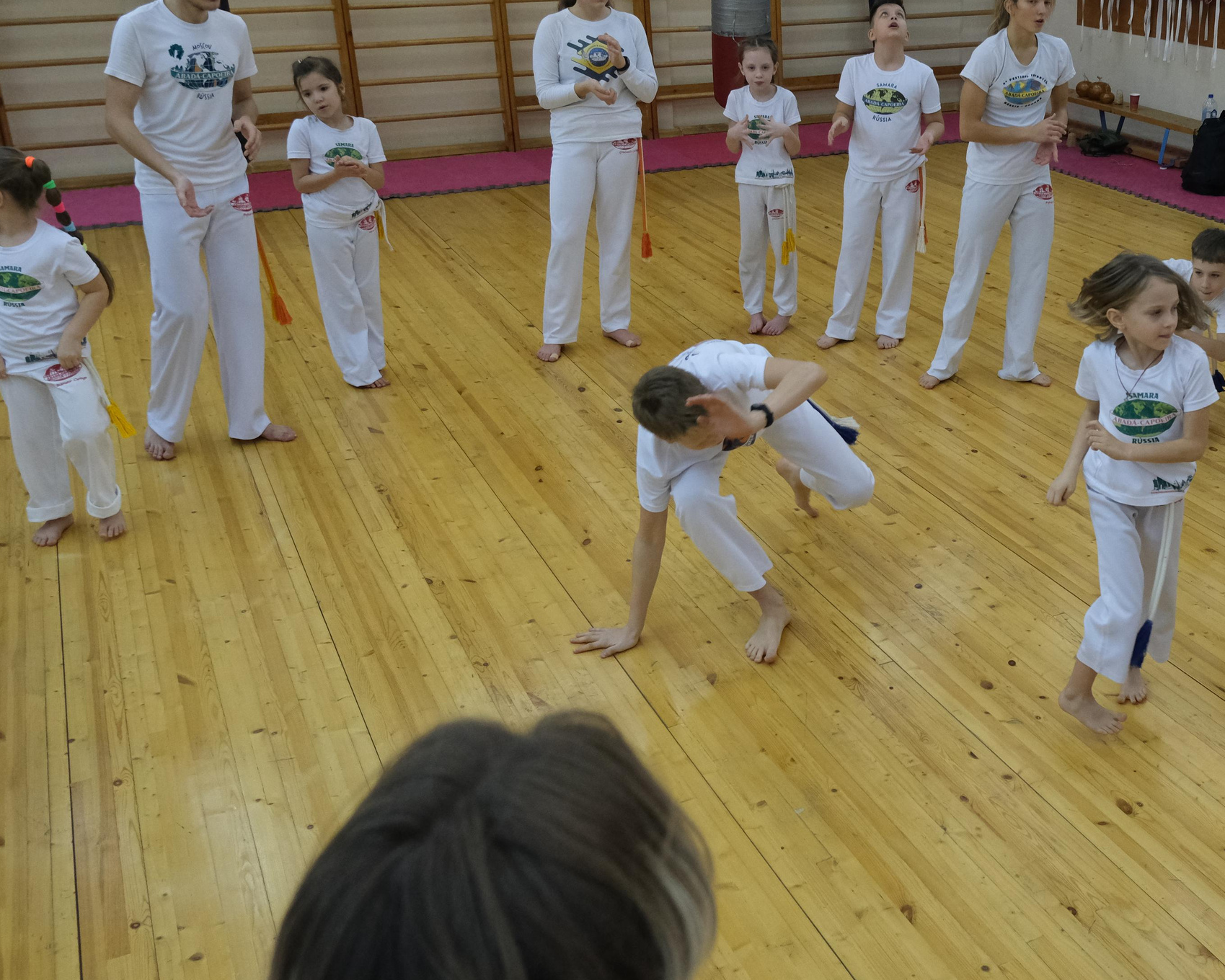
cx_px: 908
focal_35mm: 41
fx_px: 1487
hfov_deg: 43.4
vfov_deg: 36.5
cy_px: 438
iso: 2500
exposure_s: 1/320
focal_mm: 19.2
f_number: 4
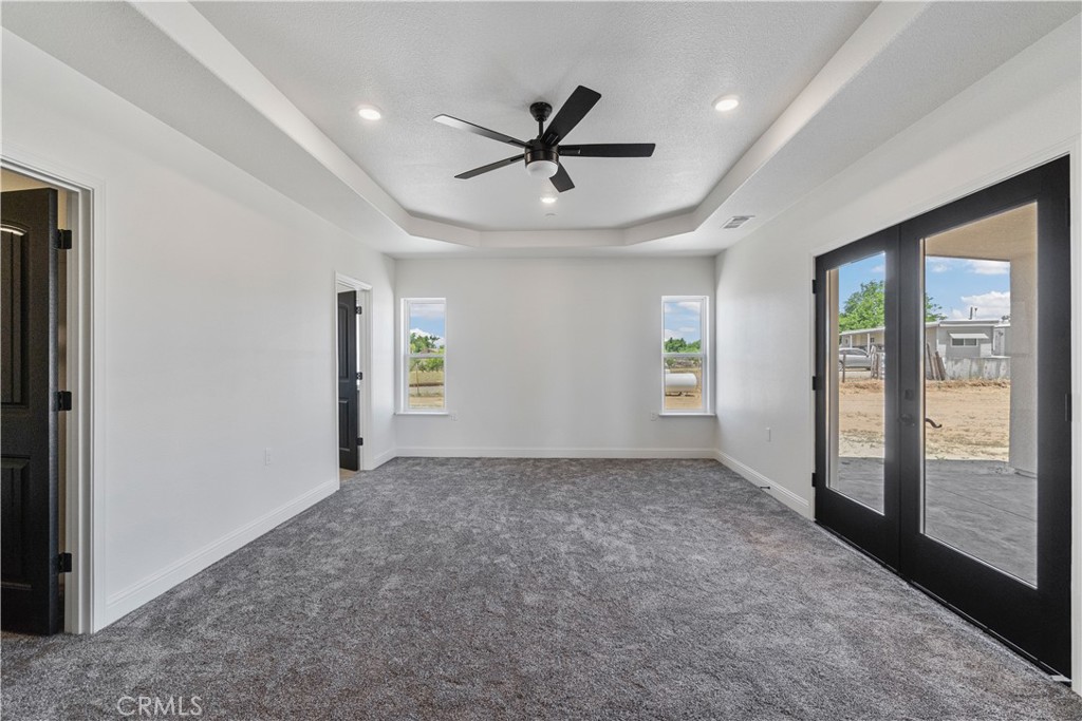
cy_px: 360
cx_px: 541
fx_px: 451
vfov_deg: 77.3
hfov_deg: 100.4
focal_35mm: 15
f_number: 8
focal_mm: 10
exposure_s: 1/50
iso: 640
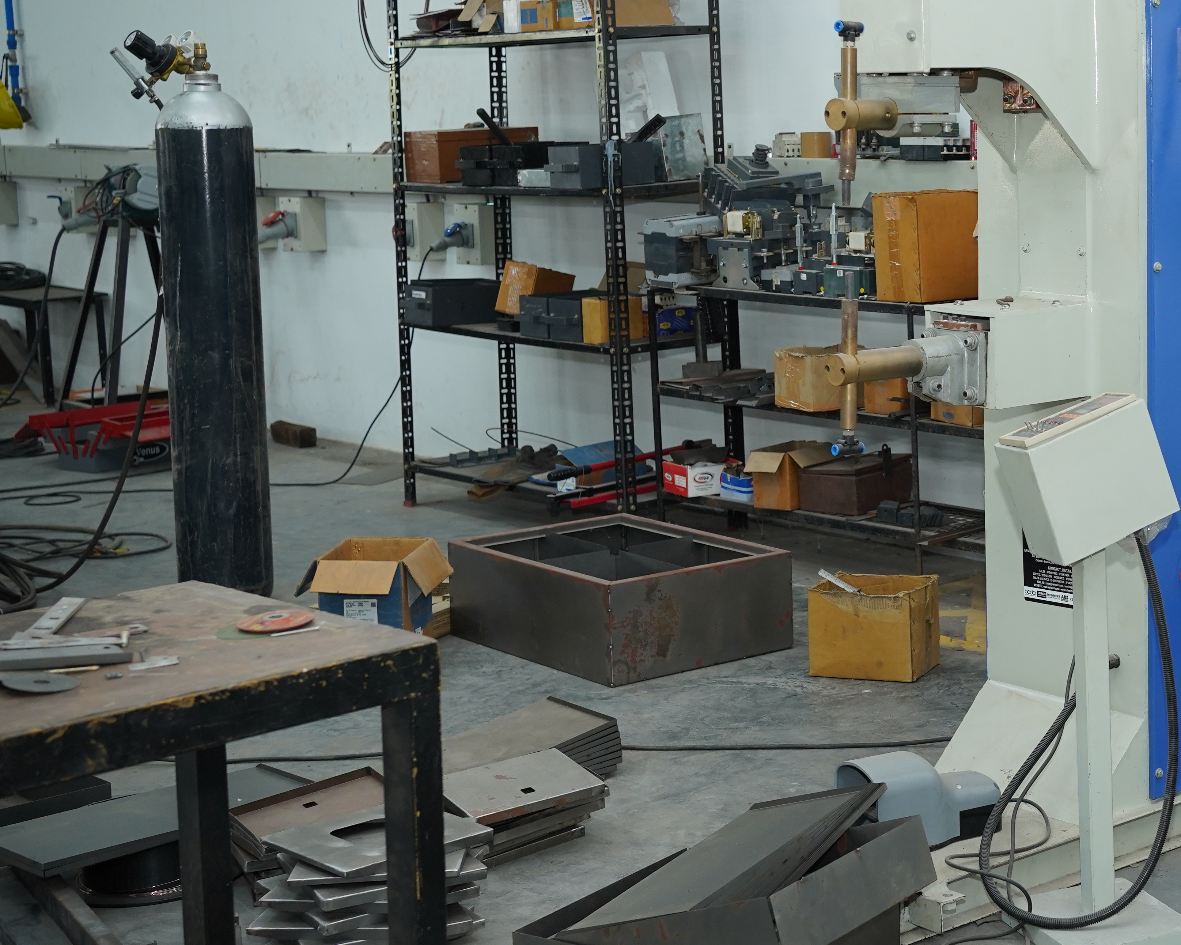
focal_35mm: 61
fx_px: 2132
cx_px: 1045
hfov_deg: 29.8
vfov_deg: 24.9
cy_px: 345
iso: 800
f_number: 4
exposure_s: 1/125
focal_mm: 35
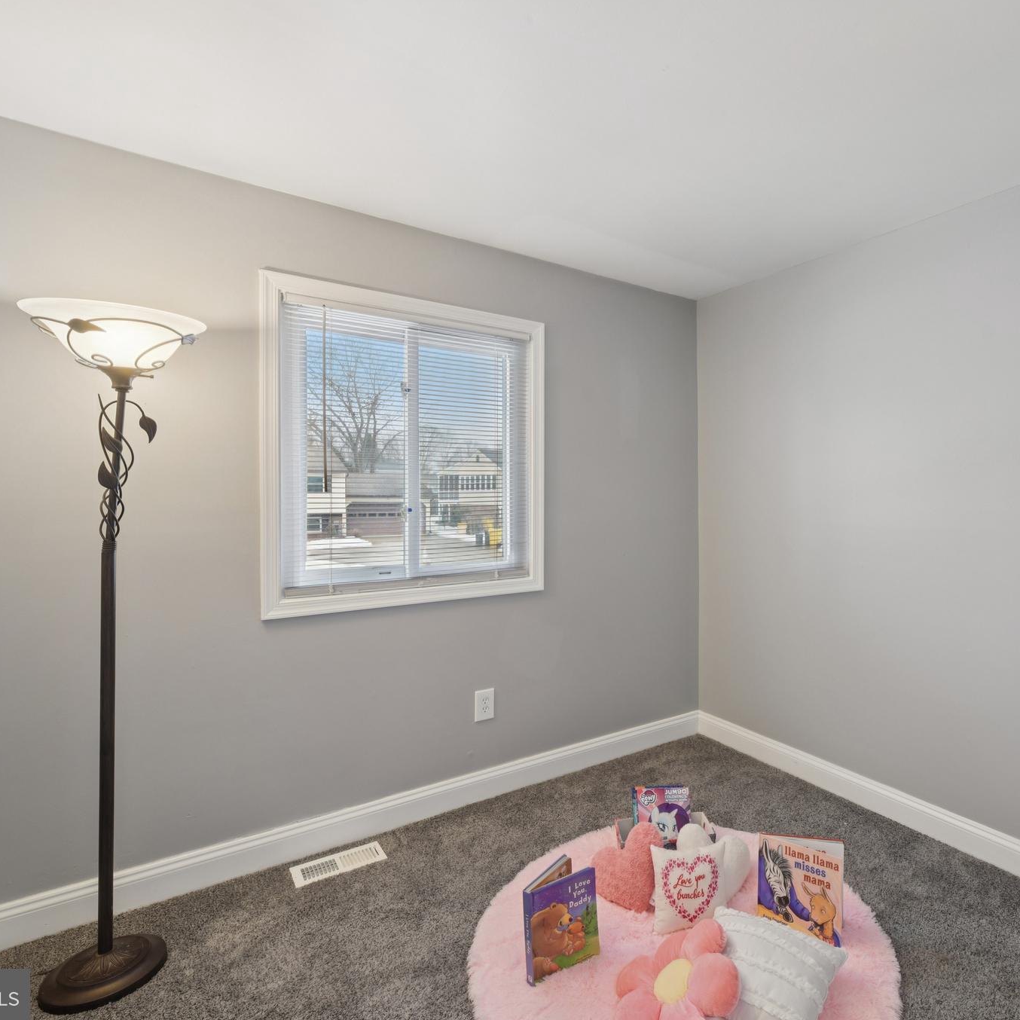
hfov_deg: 79.3
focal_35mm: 18
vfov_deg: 80.7
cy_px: 510
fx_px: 600
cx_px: 634
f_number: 8
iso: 400
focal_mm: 14
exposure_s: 1/4
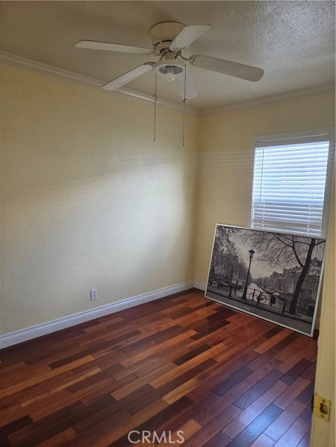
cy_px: 224
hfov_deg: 58.9
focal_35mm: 23
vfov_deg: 73.9
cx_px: 168
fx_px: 298
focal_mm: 5.4
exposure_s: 1/120
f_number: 1.8
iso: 200
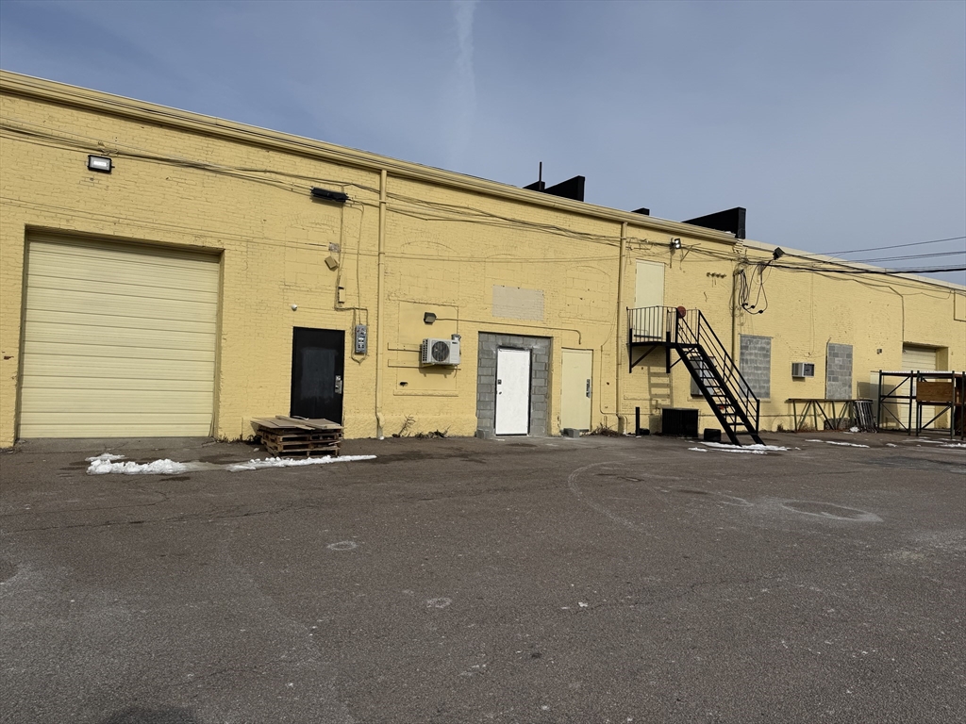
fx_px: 670
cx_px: 483
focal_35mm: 24
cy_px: 362
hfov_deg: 71.6
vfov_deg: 56.8
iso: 80
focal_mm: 6.76
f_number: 1.78
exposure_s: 1/9091
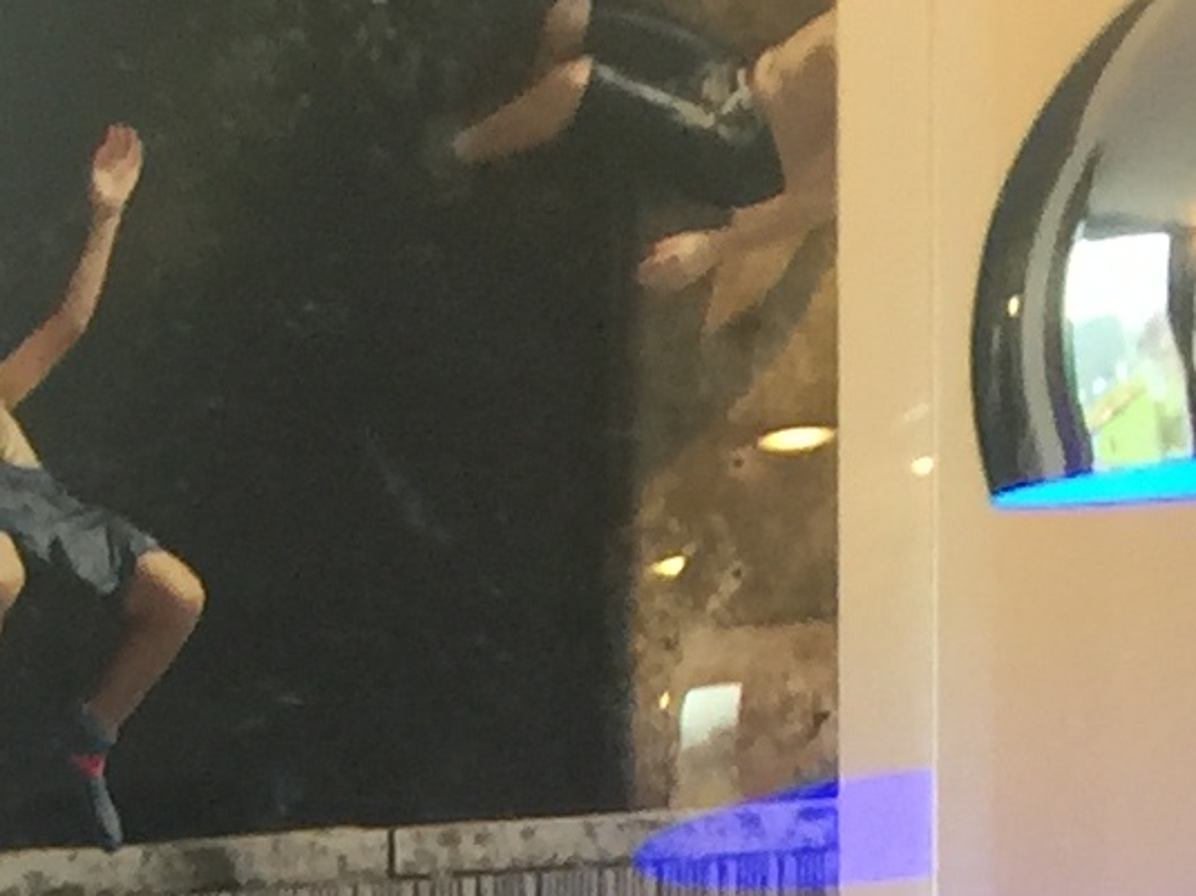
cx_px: -756
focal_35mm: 177
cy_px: 2601
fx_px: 6114
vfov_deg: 7.5
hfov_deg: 10.7
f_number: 2.2
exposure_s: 1/17
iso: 40
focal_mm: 4.15
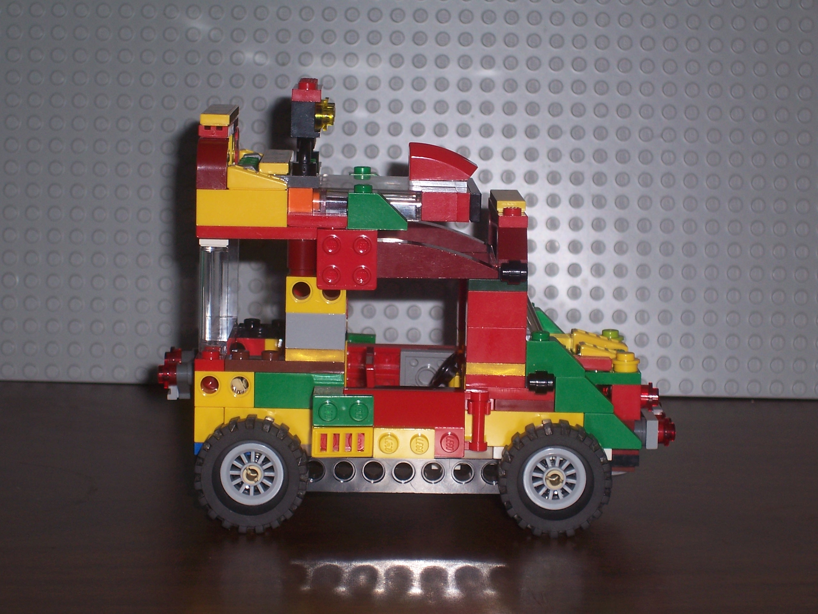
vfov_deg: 14.5
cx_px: 409
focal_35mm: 102
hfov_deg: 19.3
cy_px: 307
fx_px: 2410
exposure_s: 1/90
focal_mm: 16.8
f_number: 4.6
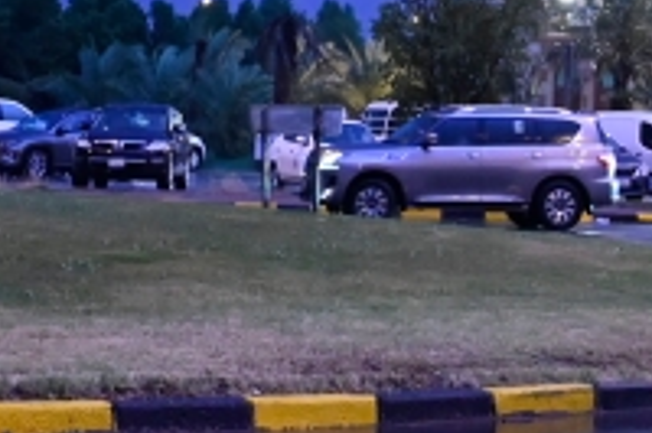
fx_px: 2606
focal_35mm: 144
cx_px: 479
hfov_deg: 14.2
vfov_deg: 8.7
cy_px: -563
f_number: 4.5
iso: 5000
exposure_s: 1/100
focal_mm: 24
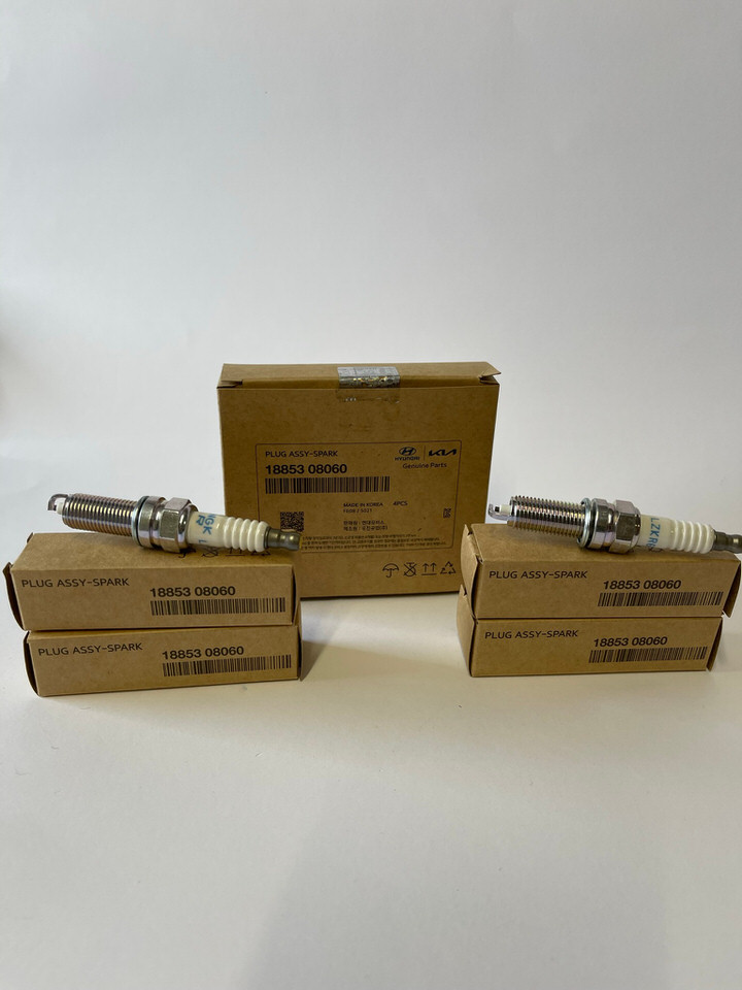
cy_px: 495
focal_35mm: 26
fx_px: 743
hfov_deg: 53.1
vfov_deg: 67.3
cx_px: 371
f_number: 1.6
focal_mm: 5.1
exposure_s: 1/107
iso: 80
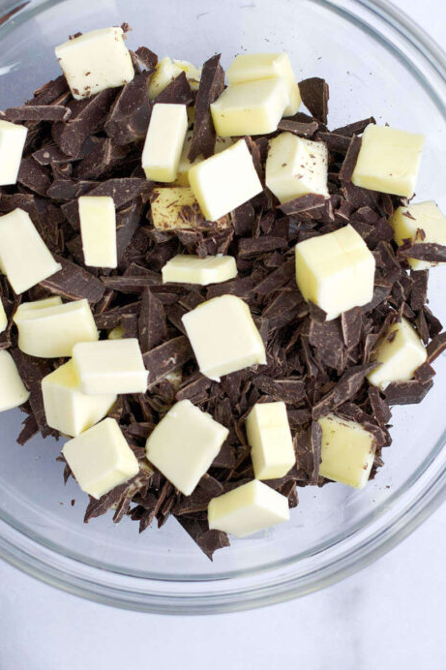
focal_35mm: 111
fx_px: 2064
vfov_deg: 18.4
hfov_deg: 12.3
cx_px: 180
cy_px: 268
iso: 100
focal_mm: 50
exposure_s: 1/100
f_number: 2.8
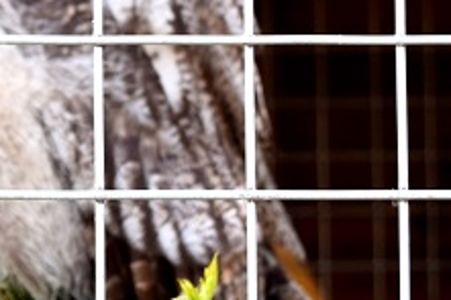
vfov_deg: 3.7
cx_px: -94
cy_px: -167
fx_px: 4673
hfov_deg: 5.5
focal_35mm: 373
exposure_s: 1/160
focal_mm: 55
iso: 400
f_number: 6.3
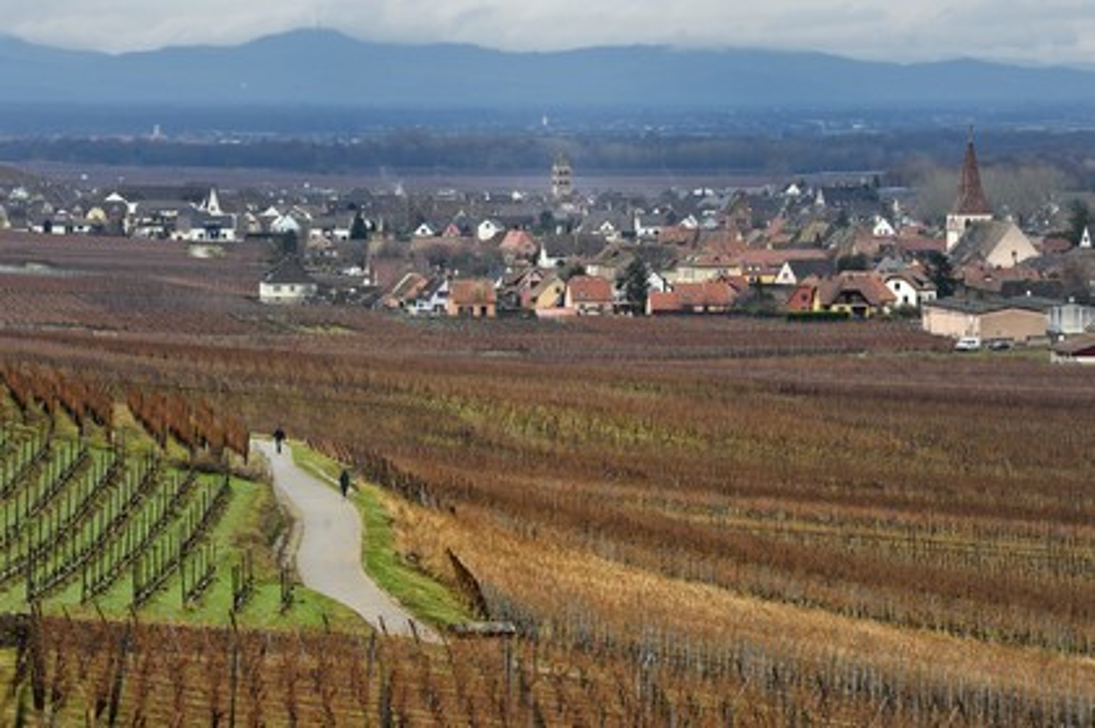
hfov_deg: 10.3
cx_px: 548
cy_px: 364
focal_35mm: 200
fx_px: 6078
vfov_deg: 6.9
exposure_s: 1/500
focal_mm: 200
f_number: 7.1
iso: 800
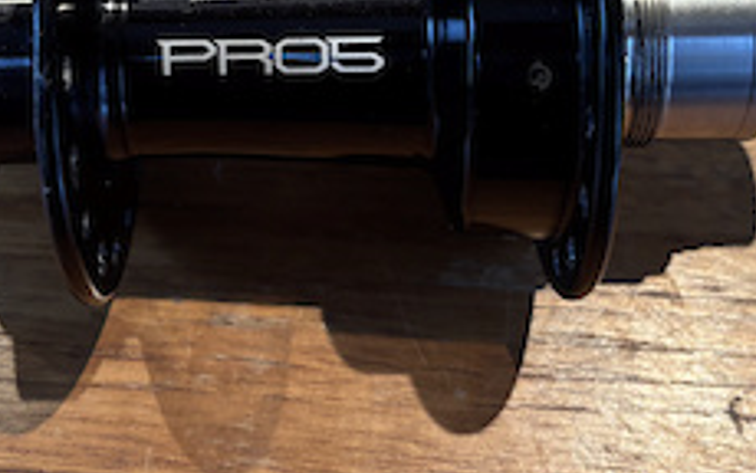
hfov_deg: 34.0
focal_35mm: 60
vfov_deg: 21.0
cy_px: 8
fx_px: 1237
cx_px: 355
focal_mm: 5.96
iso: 160
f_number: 1.6
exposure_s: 1/60
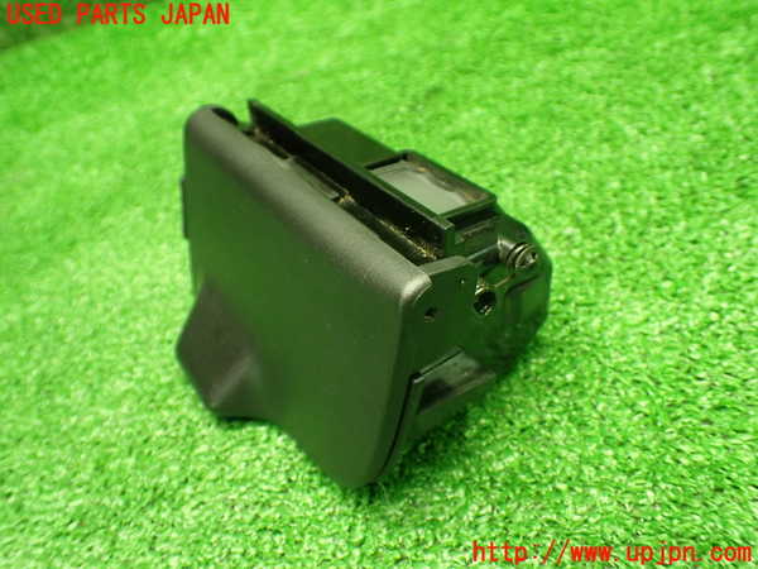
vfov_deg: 46.8
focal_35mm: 30
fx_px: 657
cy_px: 284
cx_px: 379
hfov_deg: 60.0
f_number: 2.3
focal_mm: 5.4
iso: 800
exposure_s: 1/60
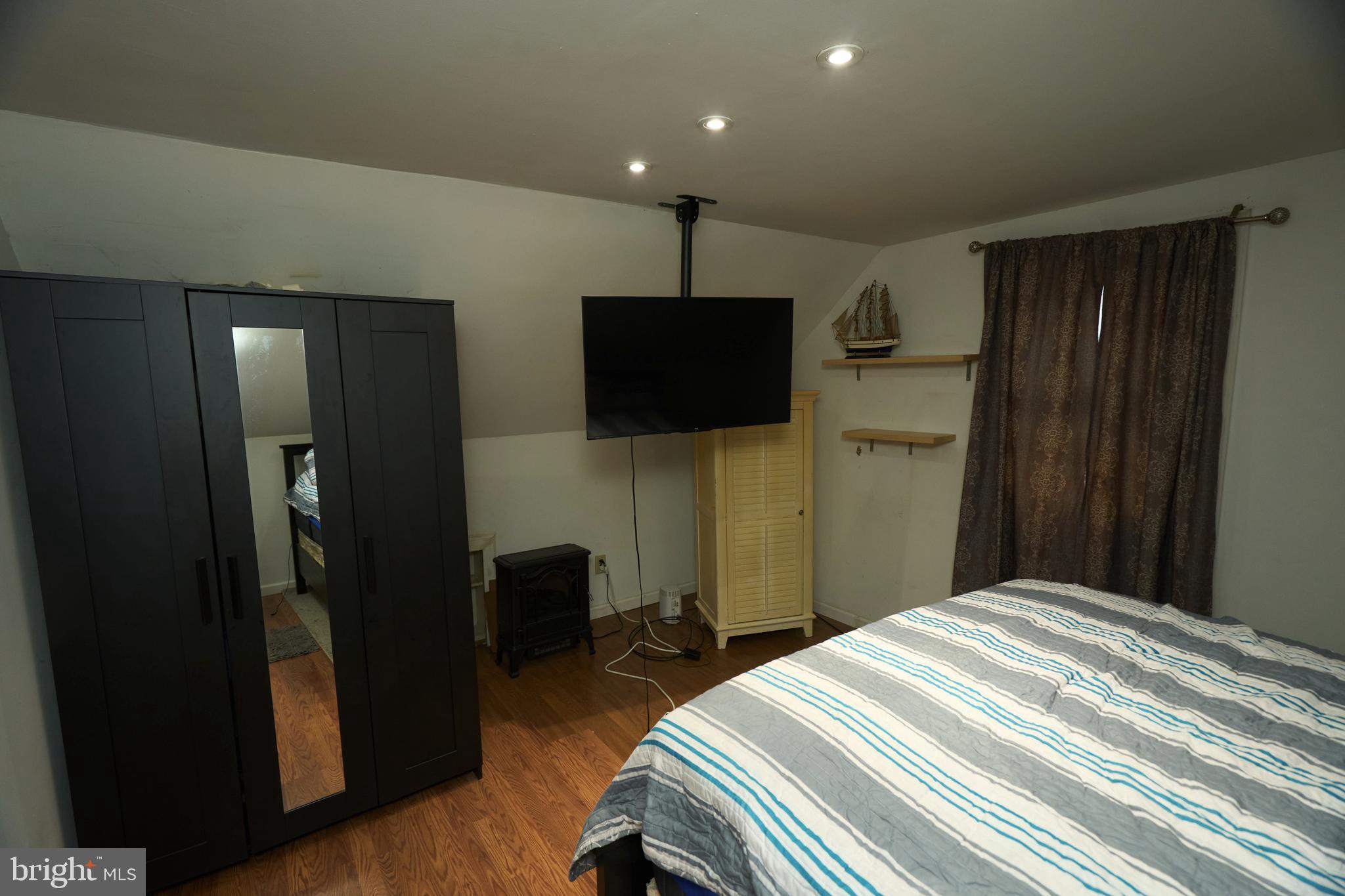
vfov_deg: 73.7
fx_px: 598
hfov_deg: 96.7
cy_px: 448
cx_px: 672
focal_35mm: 16
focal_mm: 16
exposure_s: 1/80
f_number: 5
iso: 1600
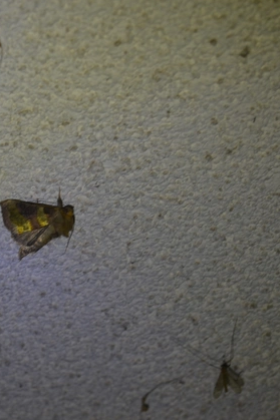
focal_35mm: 126
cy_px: 211
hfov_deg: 10.8
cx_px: 41
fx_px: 1468
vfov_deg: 16.3
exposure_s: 1/60
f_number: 8
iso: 140
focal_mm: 55
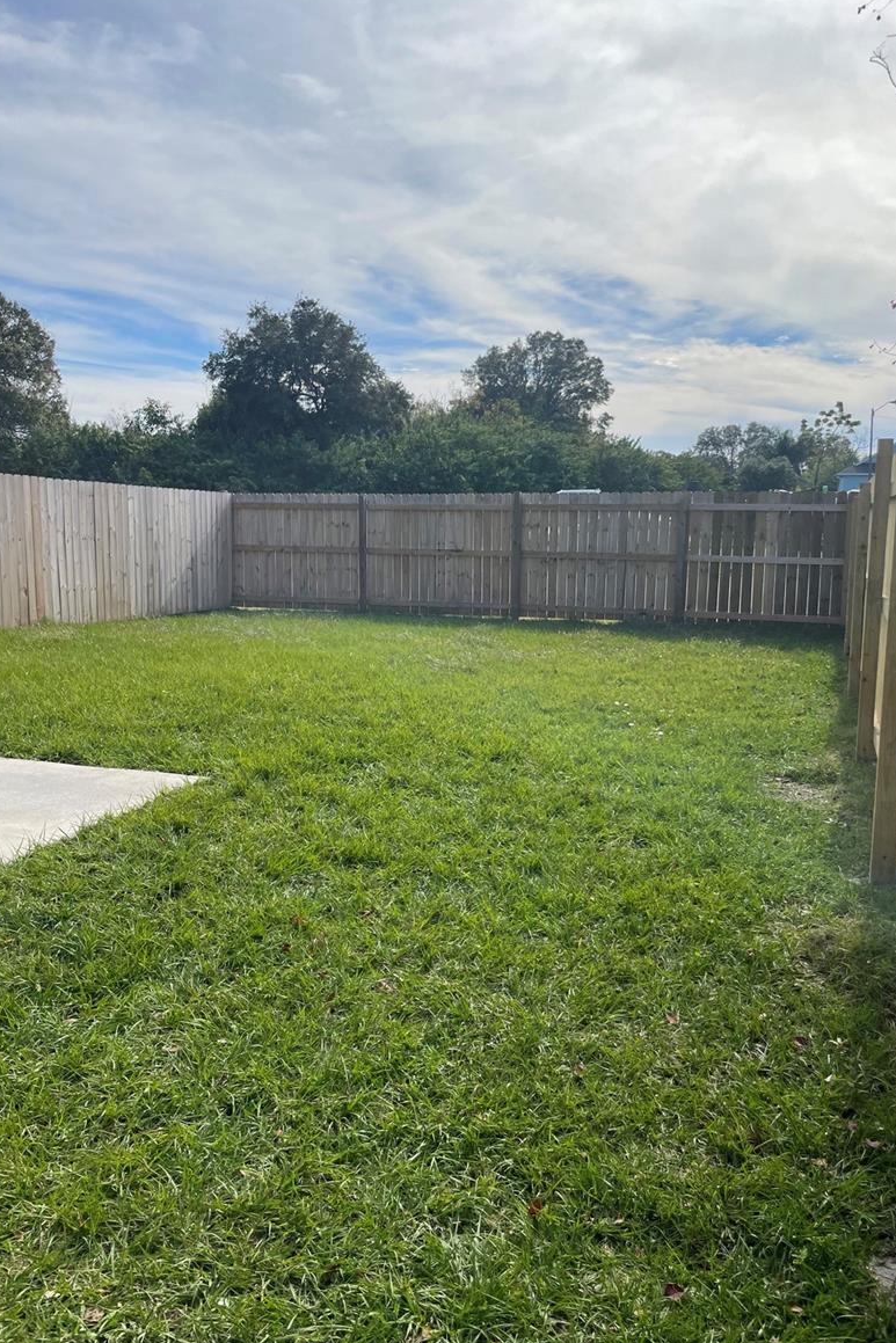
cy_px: 662
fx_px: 1045
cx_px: 489
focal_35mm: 28
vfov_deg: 65.5
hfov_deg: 46.4
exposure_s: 1/5051
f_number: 1.6
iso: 32
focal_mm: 4.2
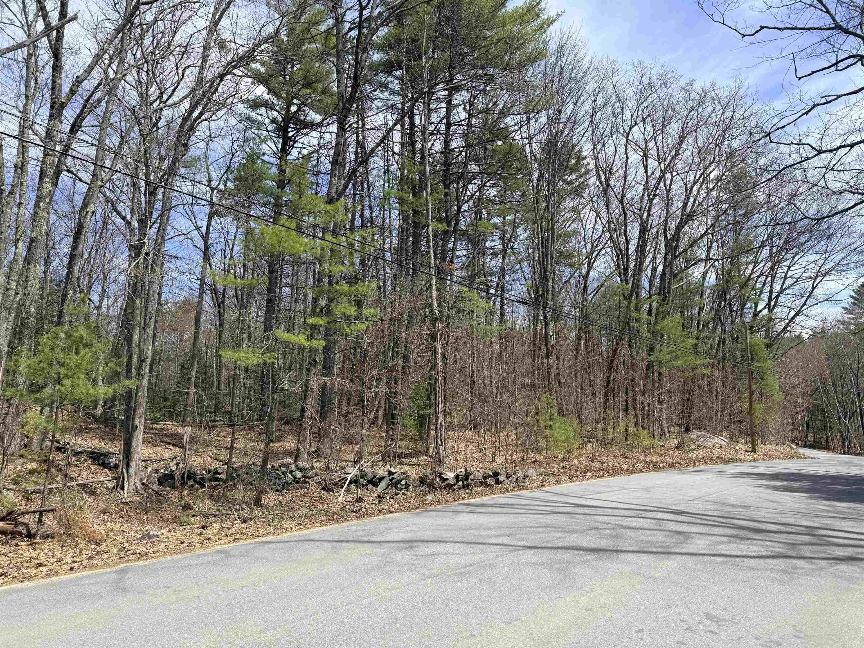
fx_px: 599
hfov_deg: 71.6
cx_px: 432
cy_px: 324
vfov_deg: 56.8
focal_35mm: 24
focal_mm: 6.76
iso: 80
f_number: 1.78
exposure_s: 1/3279
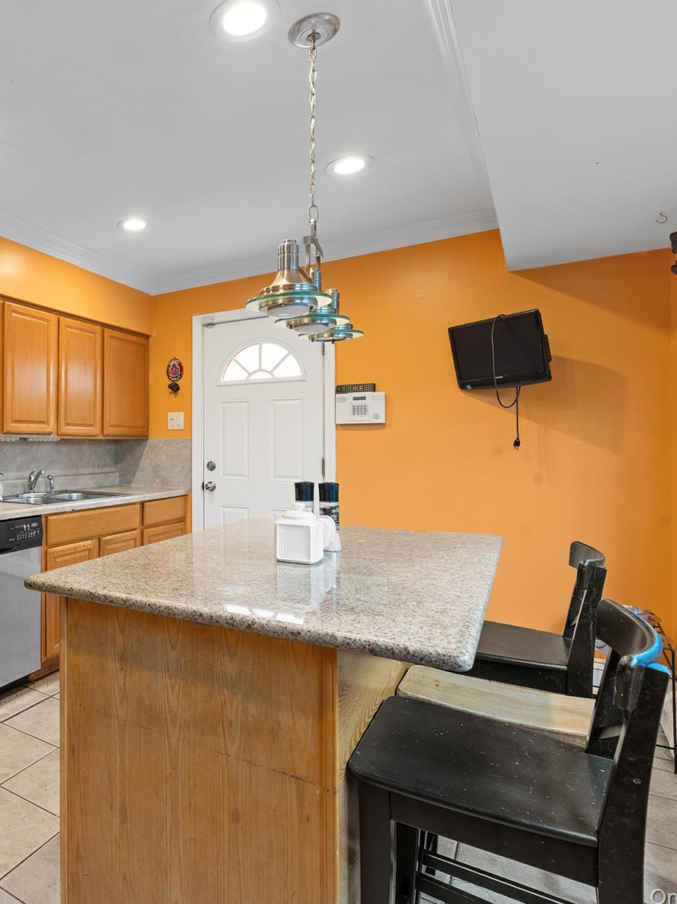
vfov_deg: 79.0
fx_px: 548
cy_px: 444
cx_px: 85
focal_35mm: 21
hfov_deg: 56.1
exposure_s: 1
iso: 320
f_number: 10
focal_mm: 14
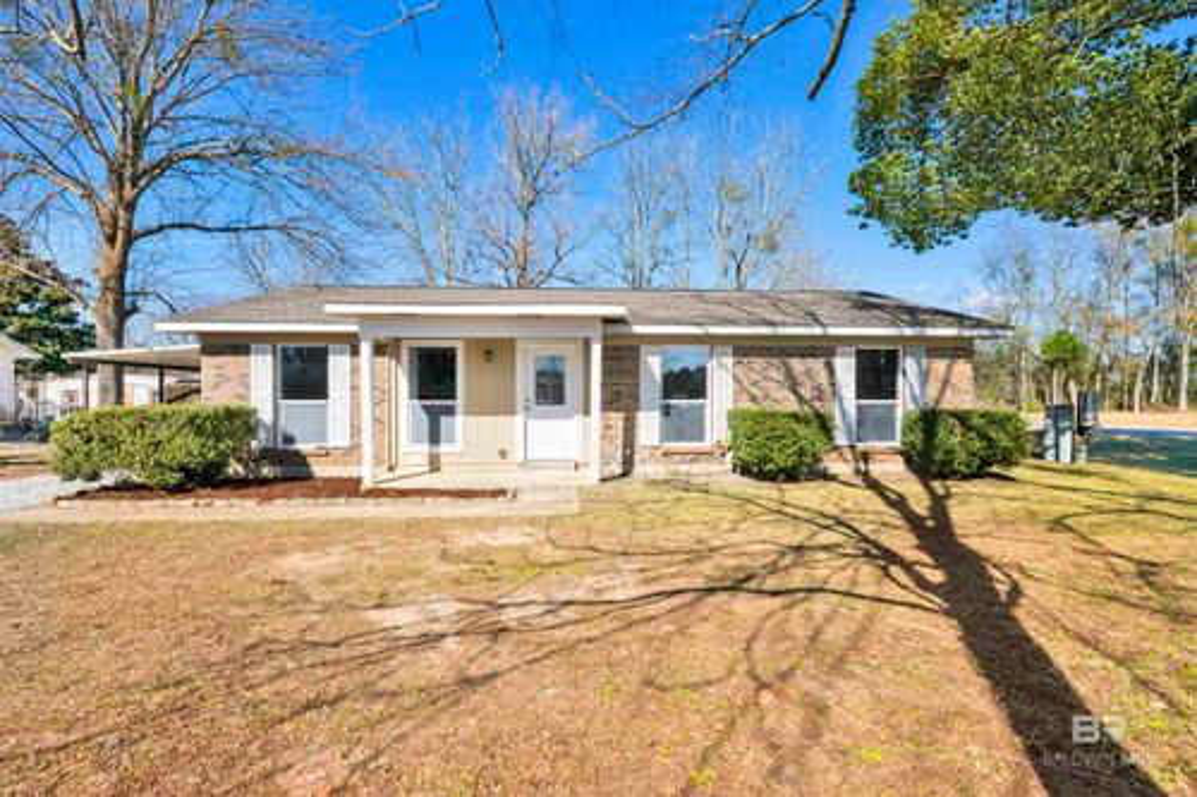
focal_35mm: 16
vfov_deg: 73.7
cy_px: 398
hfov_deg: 96.8
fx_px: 532
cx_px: 598
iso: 400
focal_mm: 16
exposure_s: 1/640
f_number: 11
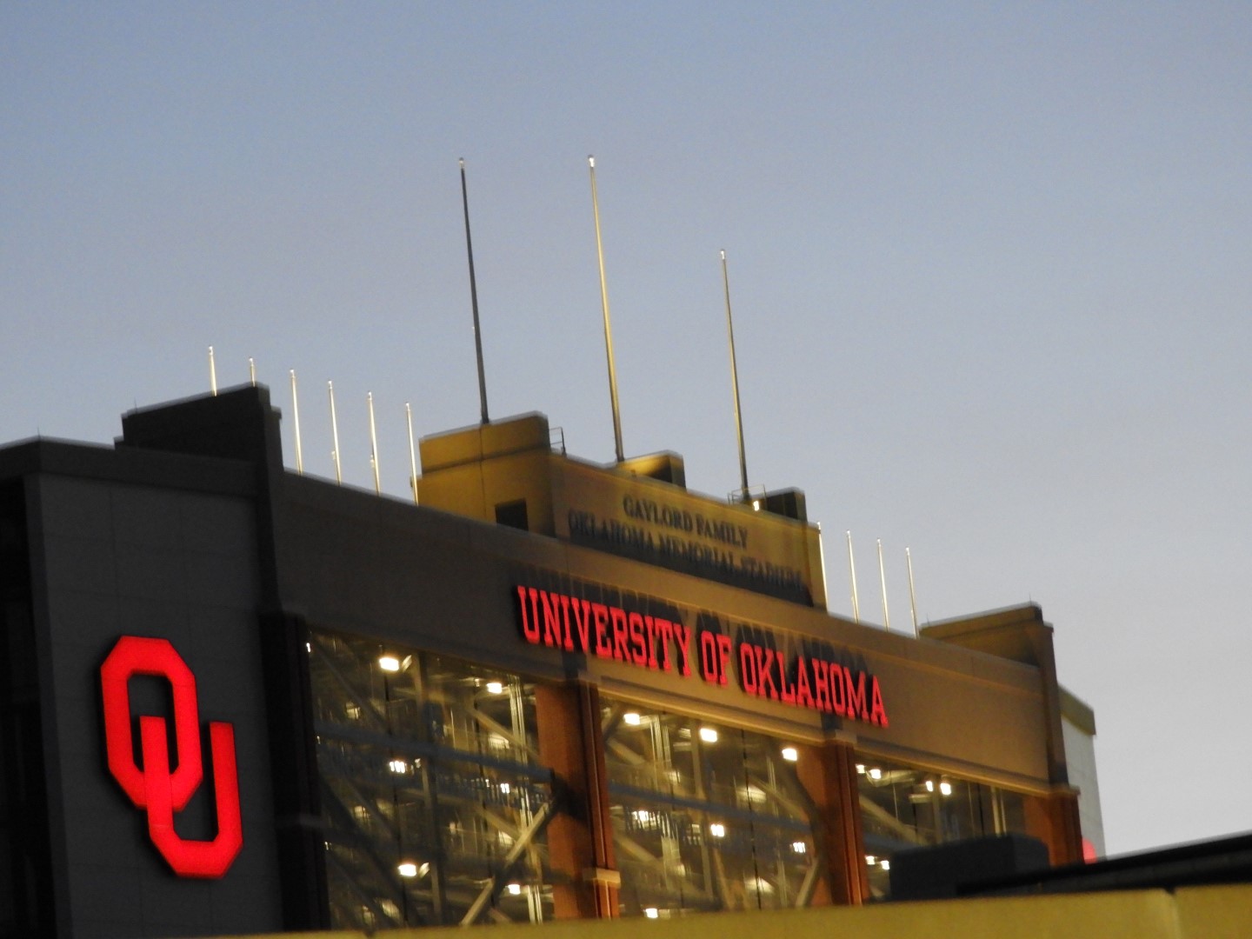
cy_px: 470
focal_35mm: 180
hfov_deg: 11.0
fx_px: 6510
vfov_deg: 8.2
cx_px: 626
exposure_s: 1/10
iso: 800
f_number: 5.3
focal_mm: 32.2
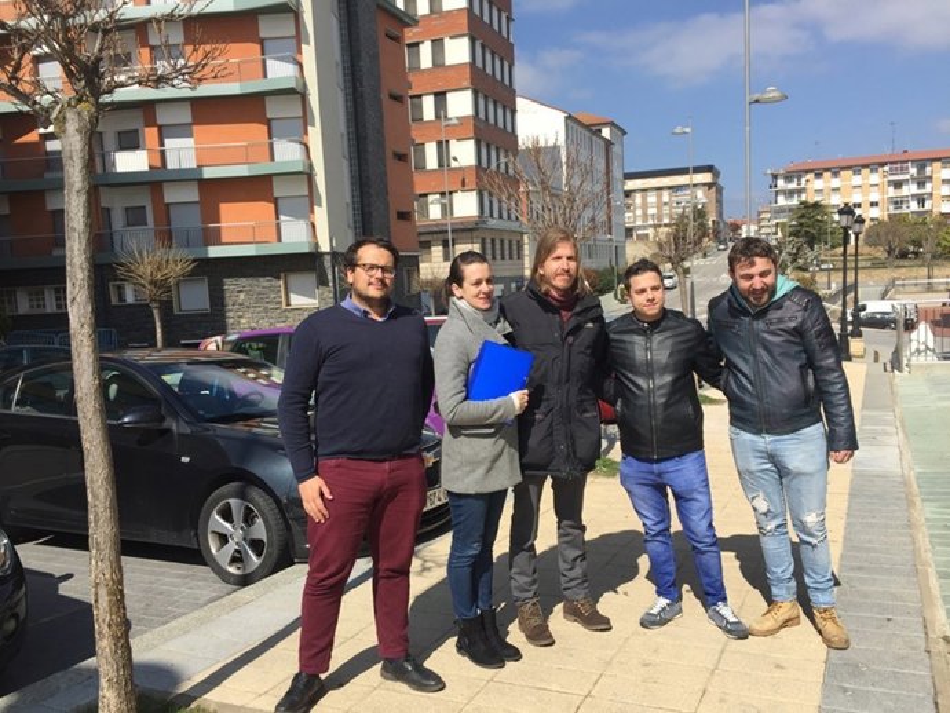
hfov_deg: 61.6
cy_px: 356
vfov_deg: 48.3
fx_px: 796
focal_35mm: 29
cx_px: 475
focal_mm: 4.15
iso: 32
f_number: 2.2
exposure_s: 1/1980
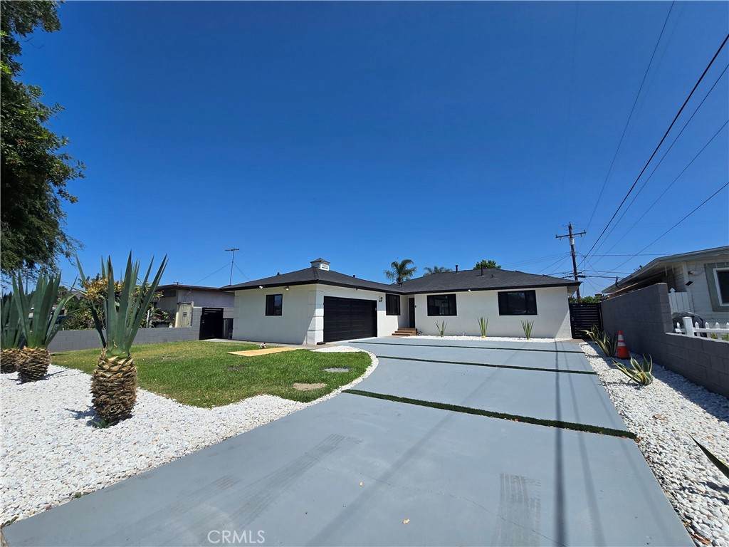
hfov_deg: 106.2
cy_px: 274
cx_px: 364
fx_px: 274
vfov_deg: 89.9
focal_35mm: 13
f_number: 2.2
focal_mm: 2.2
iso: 50
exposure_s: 1/3768
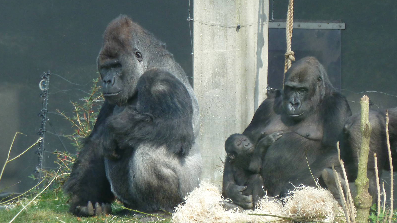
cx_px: 198
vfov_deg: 2.8
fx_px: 4589
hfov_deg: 5.0
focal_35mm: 436
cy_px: 103
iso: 160
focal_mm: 49.2
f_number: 4.9
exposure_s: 1/125
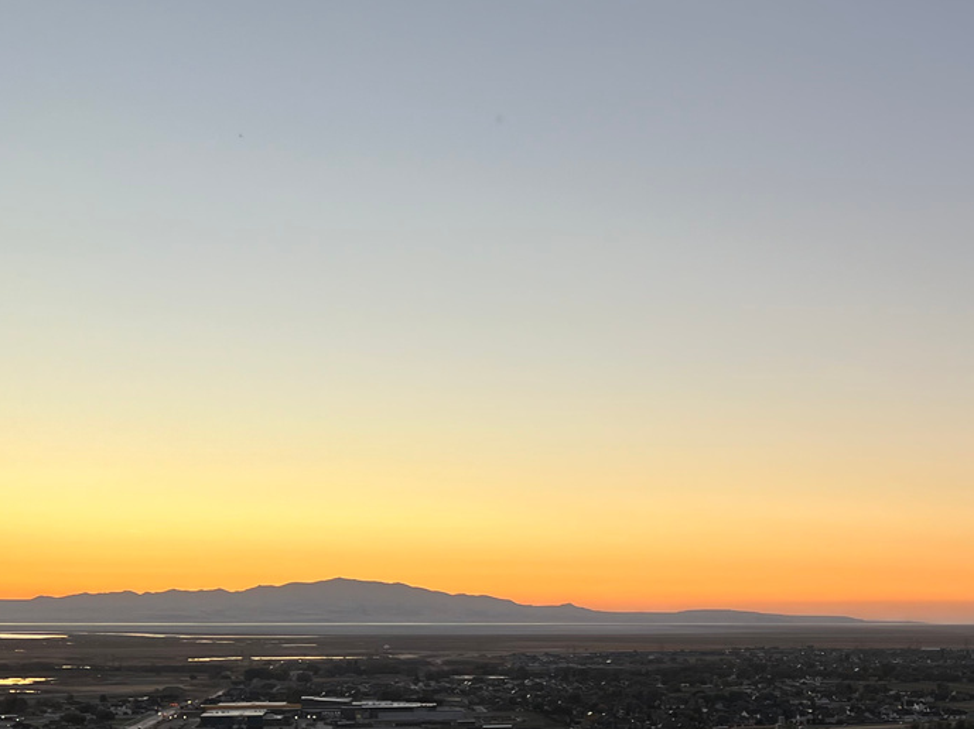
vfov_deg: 24.5
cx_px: 913
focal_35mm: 58
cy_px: 654
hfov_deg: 31.4
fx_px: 1631
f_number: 1.5
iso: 50
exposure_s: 1/372
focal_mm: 5.7
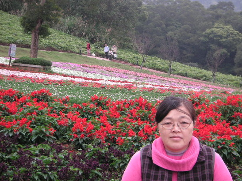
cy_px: 85
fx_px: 790
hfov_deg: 17.4
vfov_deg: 13.1
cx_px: 132
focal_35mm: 113
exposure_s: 1/90
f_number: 4
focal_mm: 17.1
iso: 64
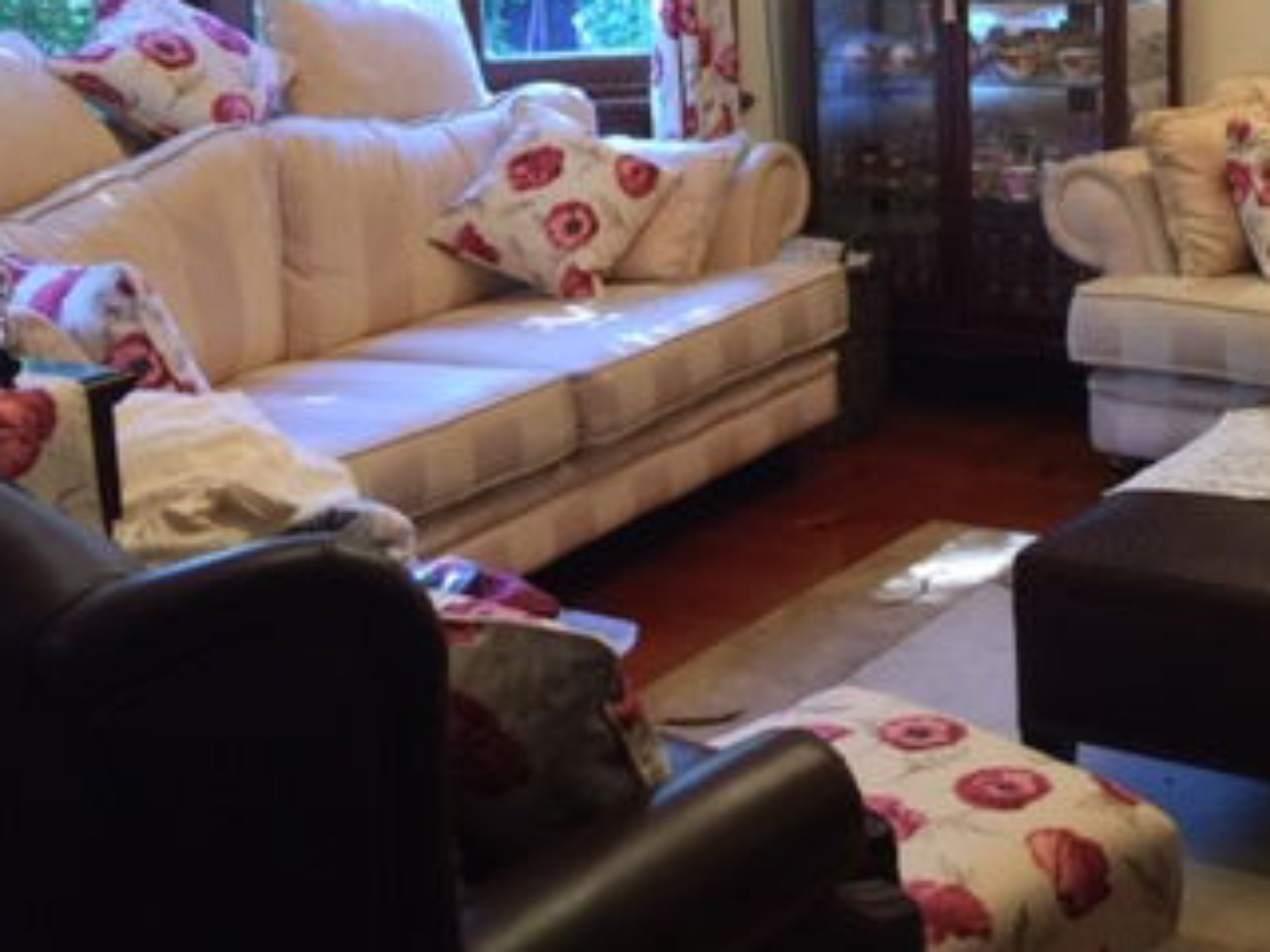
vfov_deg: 24.5
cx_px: 1099
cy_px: 107
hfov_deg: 31.9
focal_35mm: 58
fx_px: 2128
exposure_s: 1/17
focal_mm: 4.15
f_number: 2.2
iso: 50
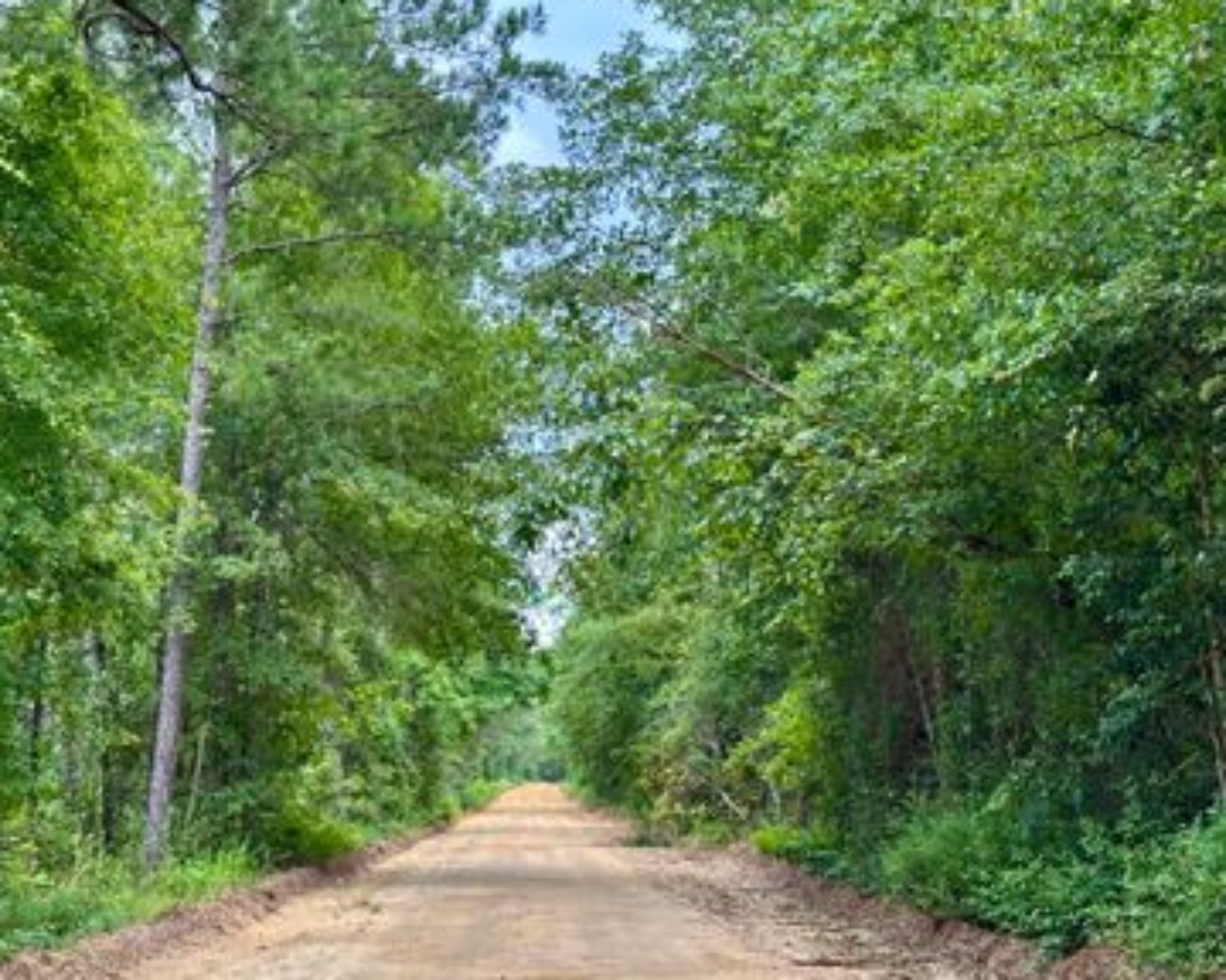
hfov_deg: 33.5
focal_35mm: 56
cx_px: 552
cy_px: 529
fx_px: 2032
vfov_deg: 27.1
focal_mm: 6.86
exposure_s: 1/136
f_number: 1.78
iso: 50
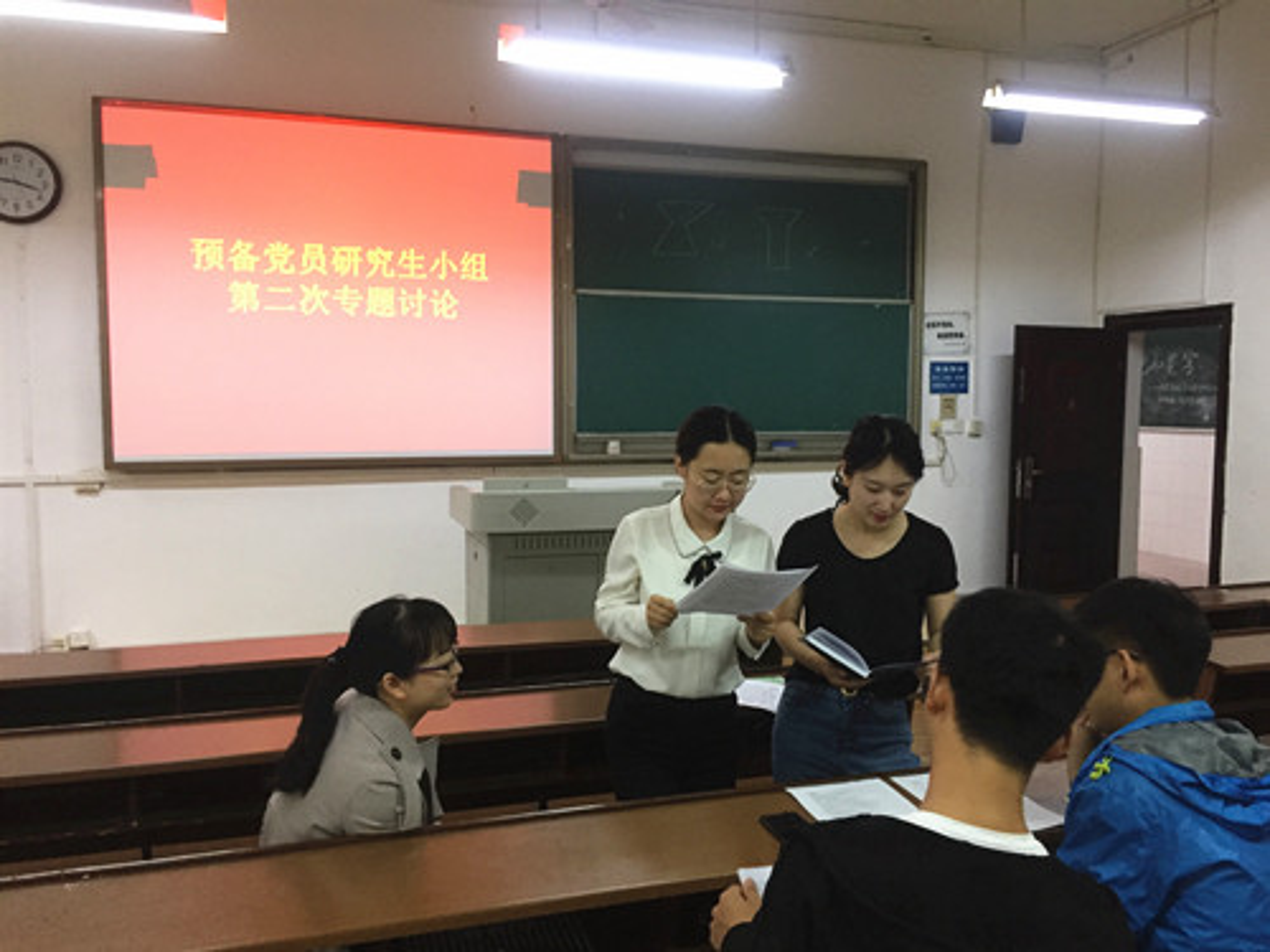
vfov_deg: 48.2
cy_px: 476
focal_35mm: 29
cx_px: 635
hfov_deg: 61.7
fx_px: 1064
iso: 250
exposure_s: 1/33
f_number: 2.2
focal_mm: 4.15
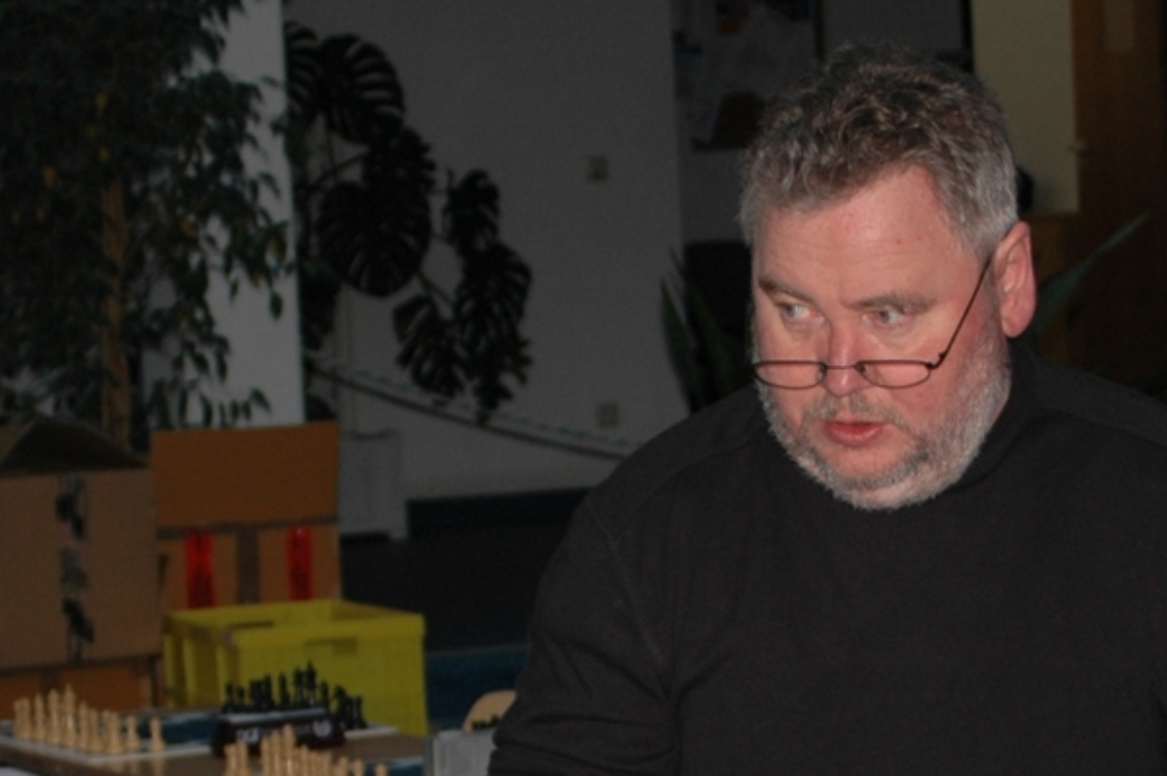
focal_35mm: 200
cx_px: 700
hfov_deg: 10.3
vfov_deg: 6.8
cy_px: 970
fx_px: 6478
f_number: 5.6
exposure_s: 1/60
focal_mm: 50
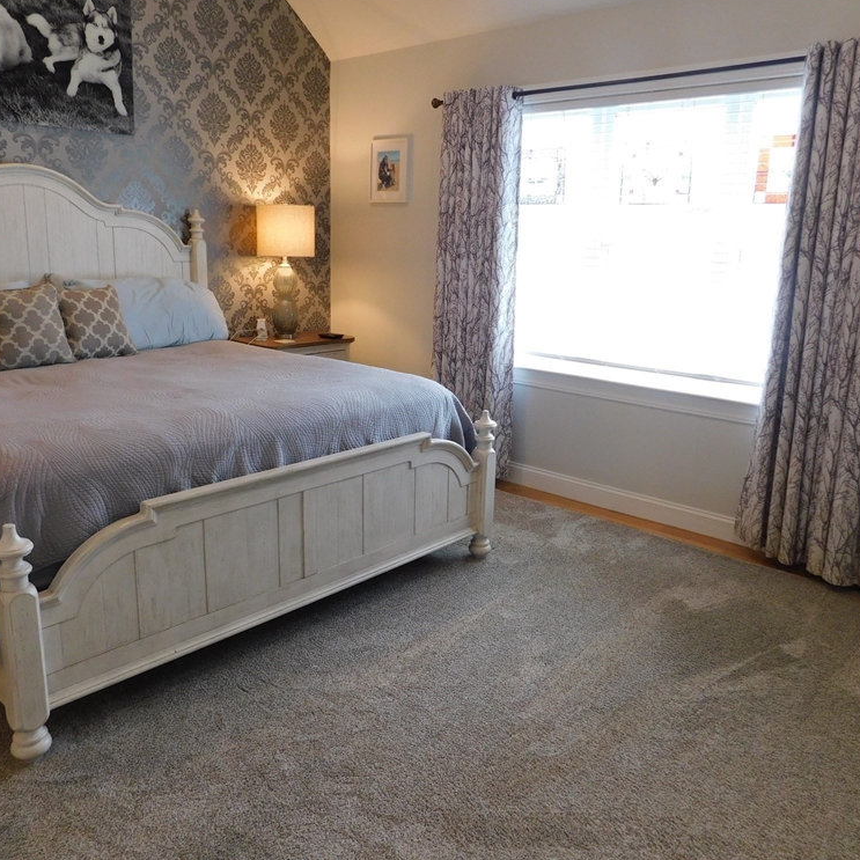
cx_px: 414
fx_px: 787
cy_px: 418
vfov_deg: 57.3
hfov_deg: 57.3
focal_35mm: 28
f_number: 3
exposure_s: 1/30
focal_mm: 4
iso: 220
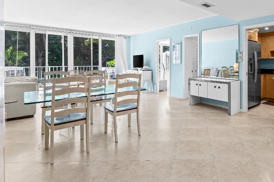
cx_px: 203
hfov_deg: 75.7
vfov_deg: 58.2
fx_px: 160
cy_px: 61
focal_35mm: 21
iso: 160
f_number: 8
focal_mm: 14
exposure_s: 1/5
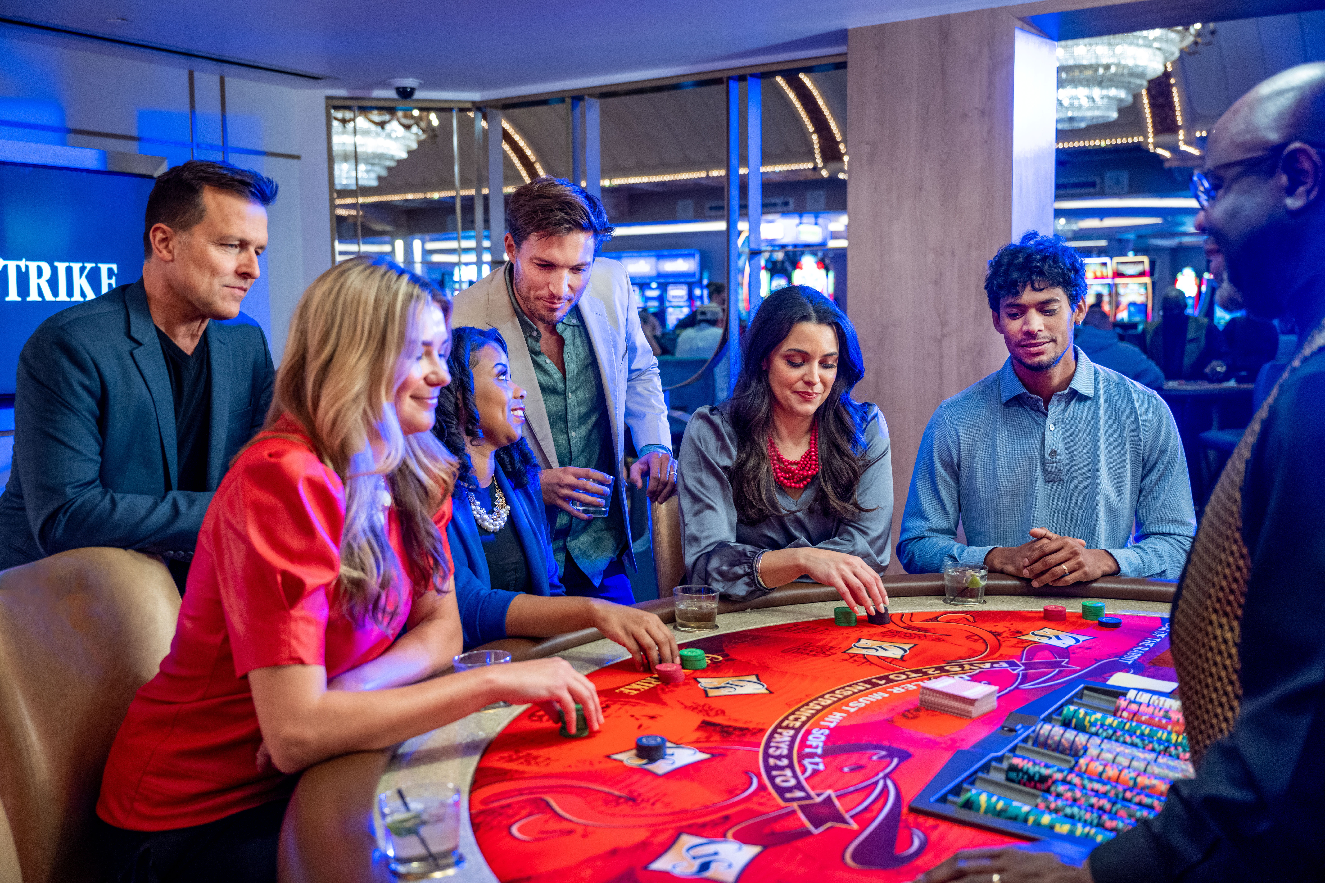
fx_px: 1288
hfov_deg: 54.4
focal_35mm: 35
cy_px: 442
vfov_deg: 37.9
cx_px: 662
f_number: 3.2
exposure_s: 1/60
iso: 800
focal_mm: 35
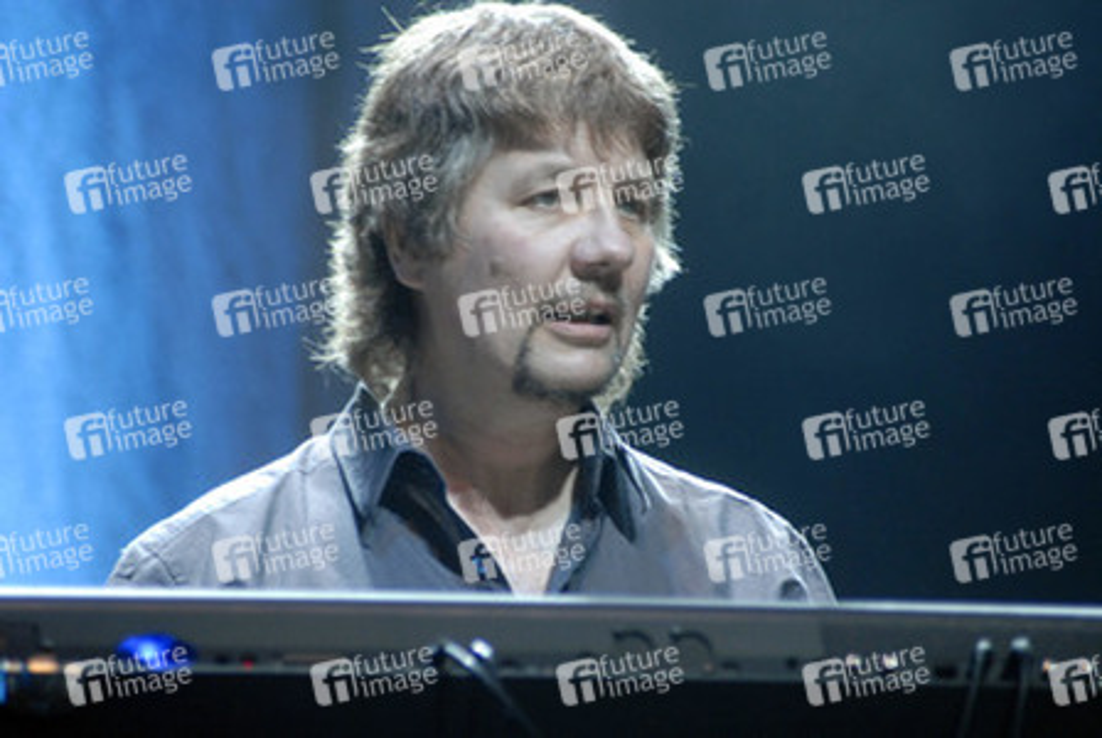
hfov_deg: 6.9
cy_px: 369
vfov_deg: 4.6
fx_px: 9195
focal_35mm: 300
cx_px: 551
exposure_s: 1/160
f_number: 4.8
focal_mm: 200
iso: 800
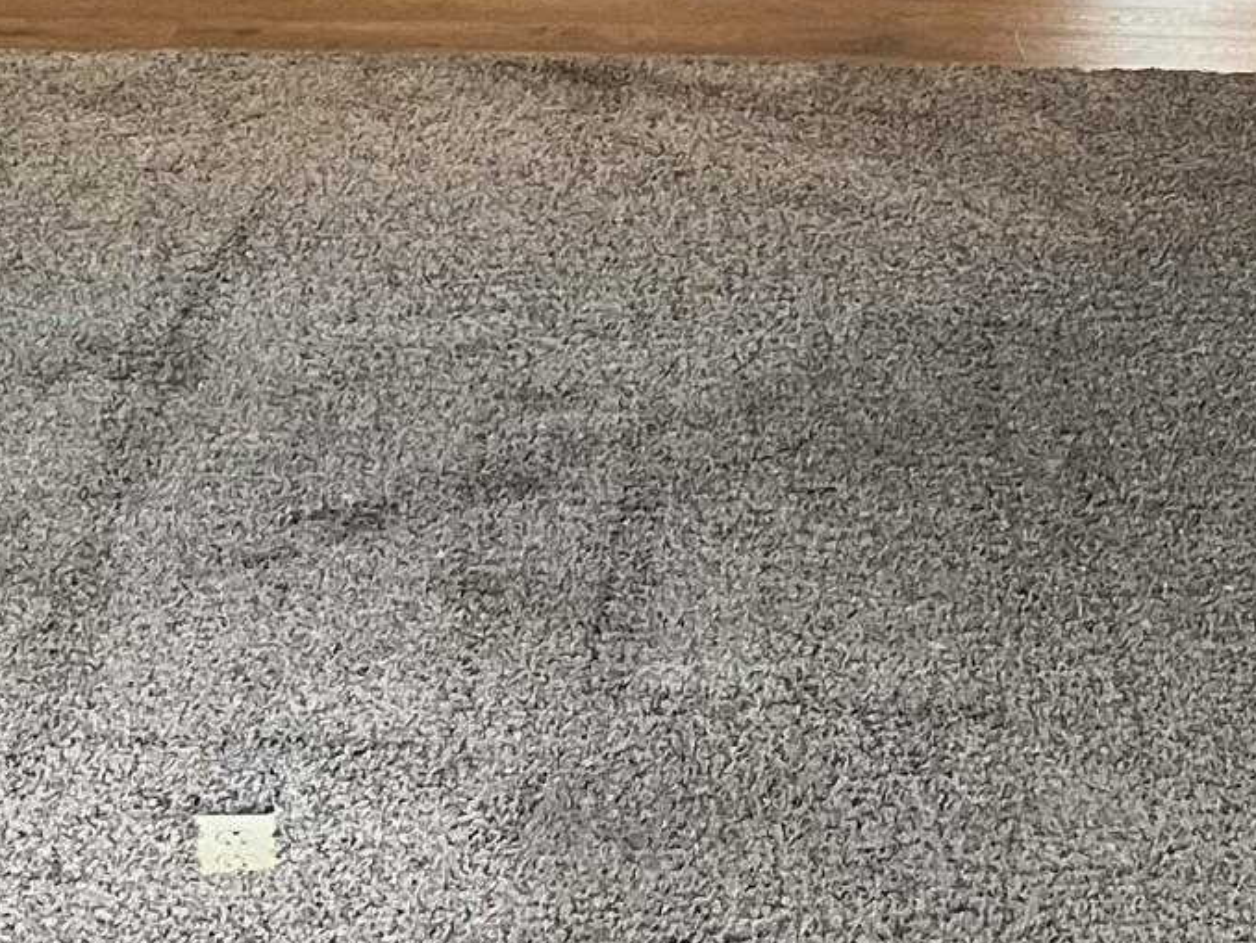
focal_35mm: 115
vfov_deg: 12.3
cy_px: -428
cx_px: 635
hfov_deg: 17.1
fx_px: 4174
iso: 400
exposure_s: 1/60
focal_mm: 5.1
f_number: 1.6
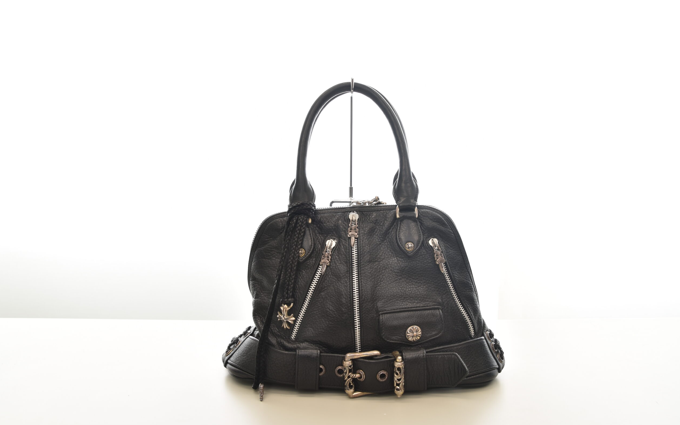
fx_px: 603
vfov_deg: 38.8
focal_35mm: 33
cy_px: 226
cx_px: 341
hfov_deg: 58.9
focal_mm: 21
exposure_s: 1/8
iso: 100
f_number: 8
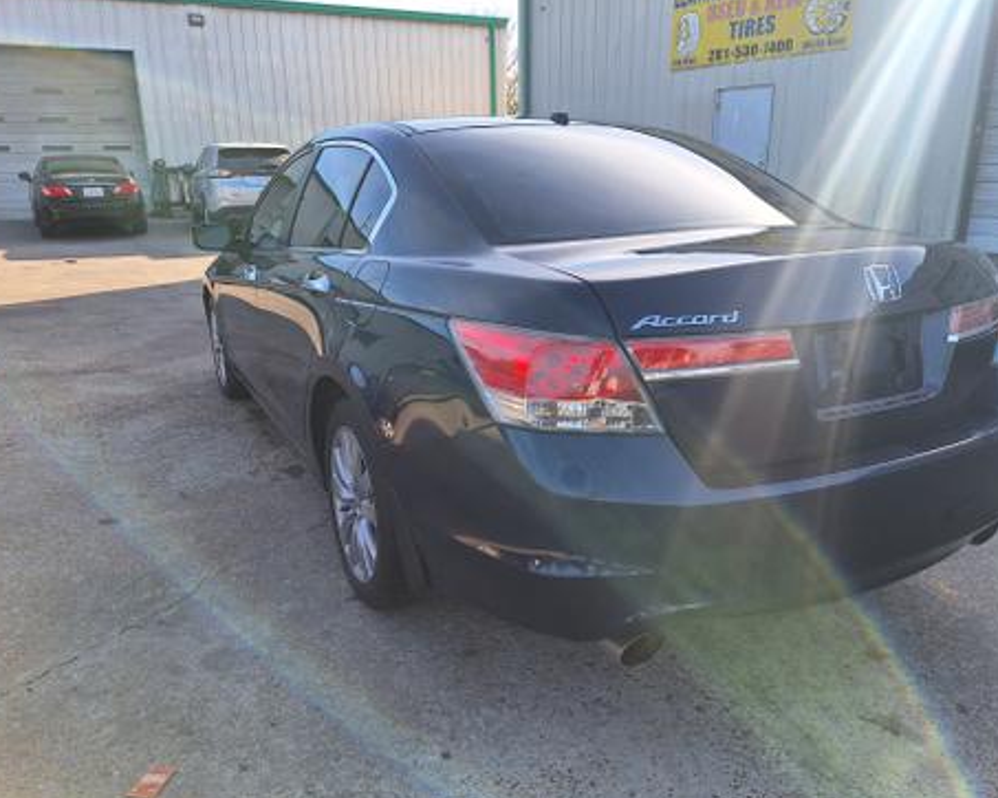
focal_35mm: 25
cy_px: 397
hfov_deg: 68.1
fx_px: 738
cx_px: 491
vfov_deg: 56.8
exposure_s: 1/1037
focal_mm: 5.54
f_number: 1.8
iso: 40
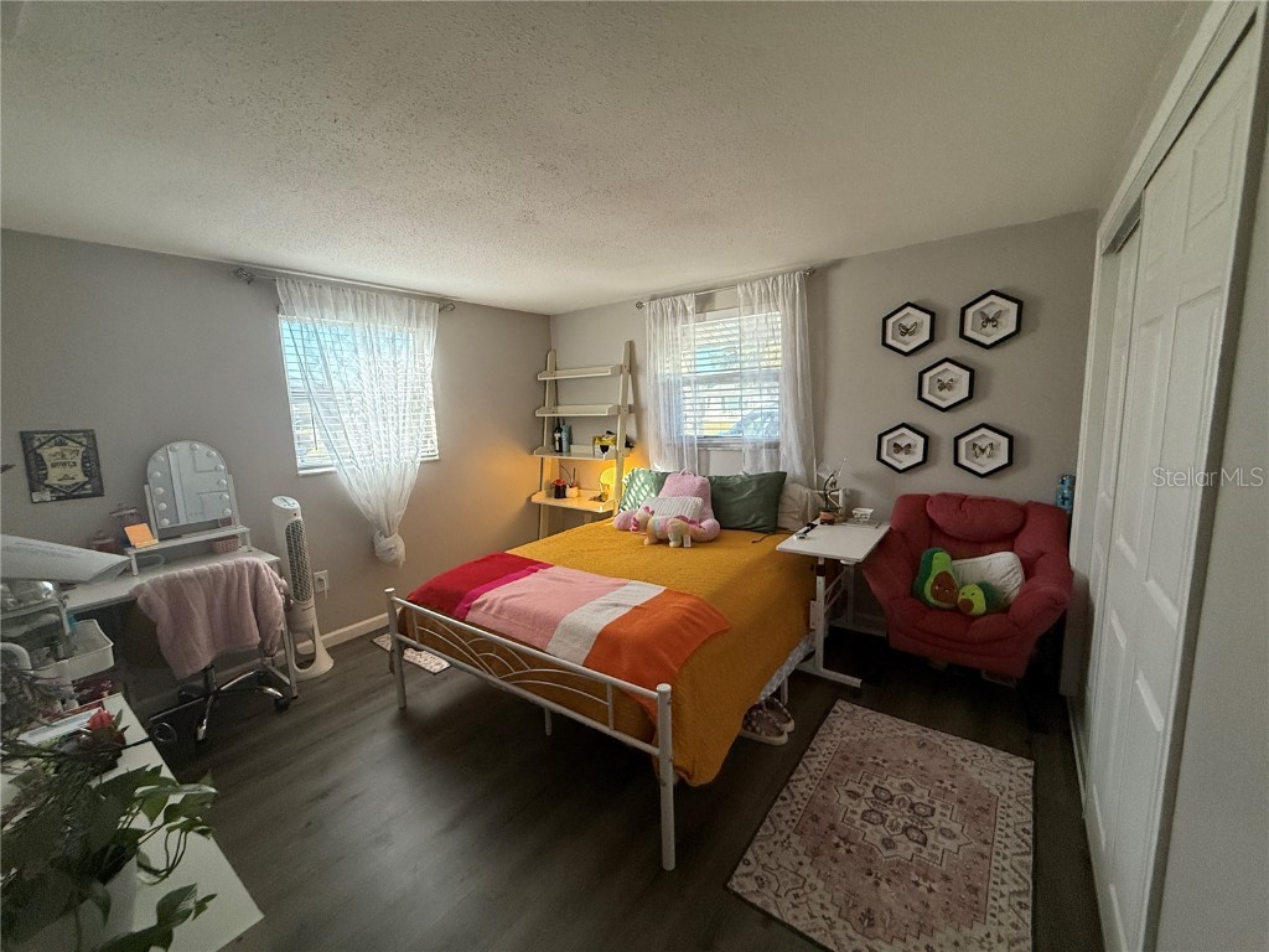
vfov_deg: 85.7
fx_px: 513
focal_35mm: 14
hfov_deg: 102.1
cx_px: 634
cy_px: 476
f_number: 2.2
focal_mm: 2.22
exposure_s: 1/120
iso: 500
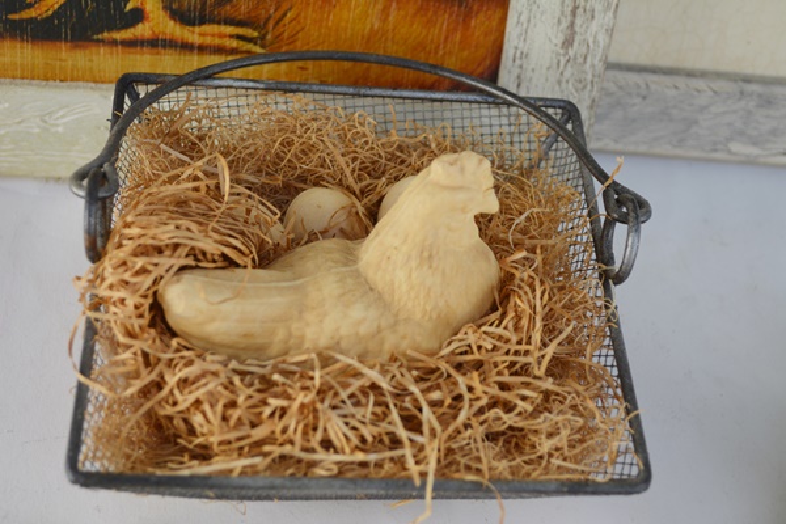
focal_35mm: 60
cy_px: 262
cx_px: 393
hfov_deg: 33.4
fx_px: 1310
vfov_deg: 22.6
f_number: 5.6
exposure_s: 1/125
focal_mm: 40
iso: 280
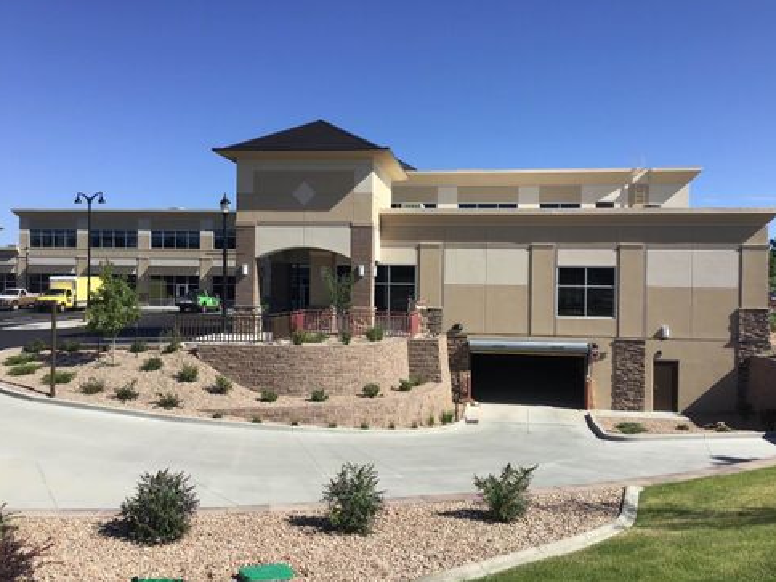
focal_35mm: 32
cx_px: 396
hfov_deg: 56.8
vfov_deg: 44.2
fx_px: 717
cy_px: 286
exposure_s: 1/1567
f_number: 2.4
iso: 25
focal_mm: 3.3
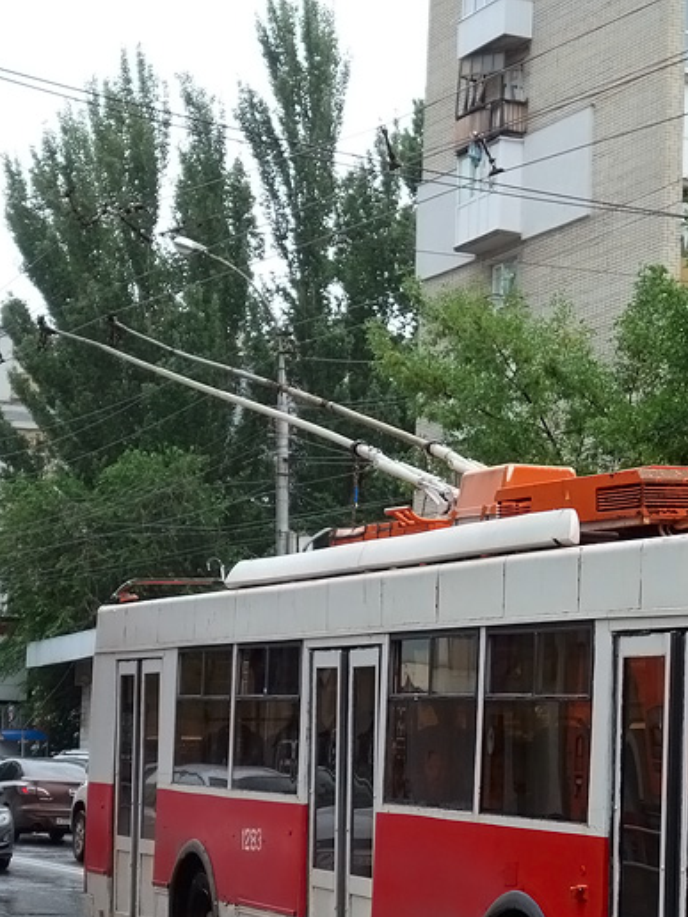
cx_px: 775
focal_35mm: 105
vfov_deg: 18.7
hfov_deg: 13.8
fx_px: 2783
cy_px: 610
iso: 125
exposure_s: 1/500
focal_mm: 17.4
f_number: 3.2
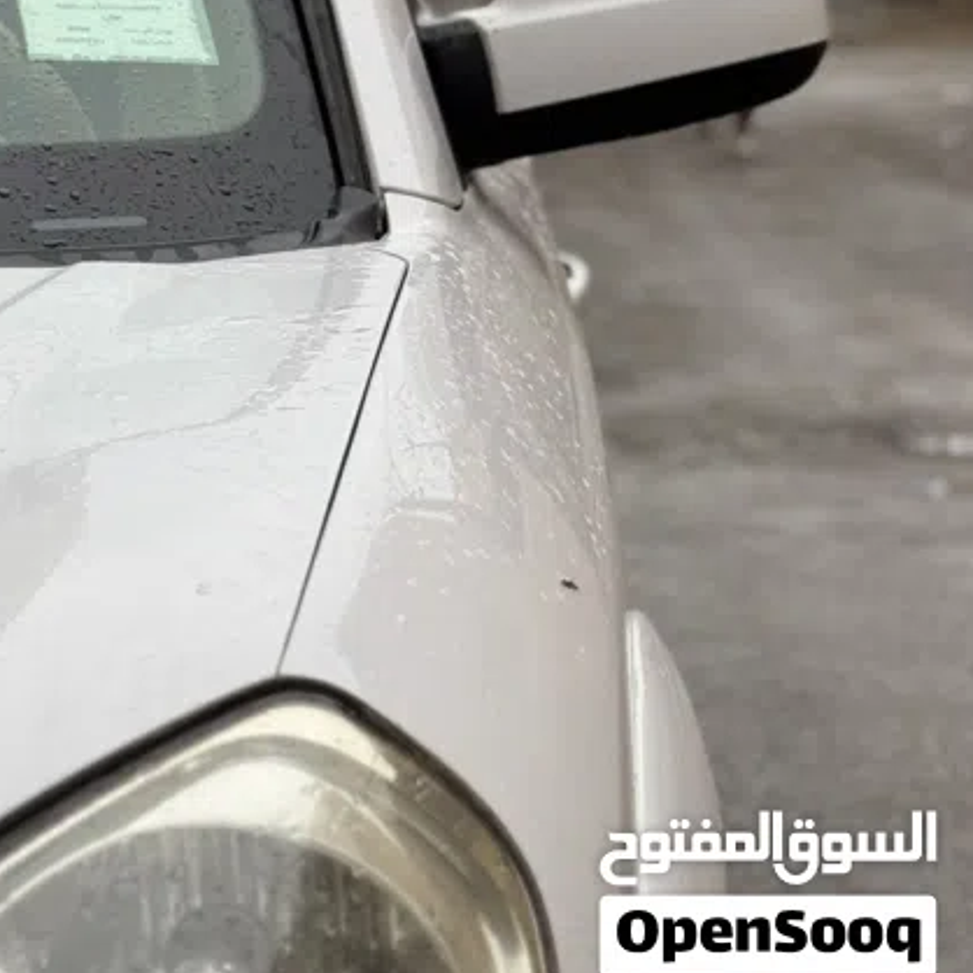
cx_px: 249
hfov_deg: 26.2
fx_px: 2067
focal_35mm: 65
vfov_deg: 26.5
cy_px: 475
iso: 64
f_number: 1.78
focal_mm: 6.76
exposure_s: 1/843
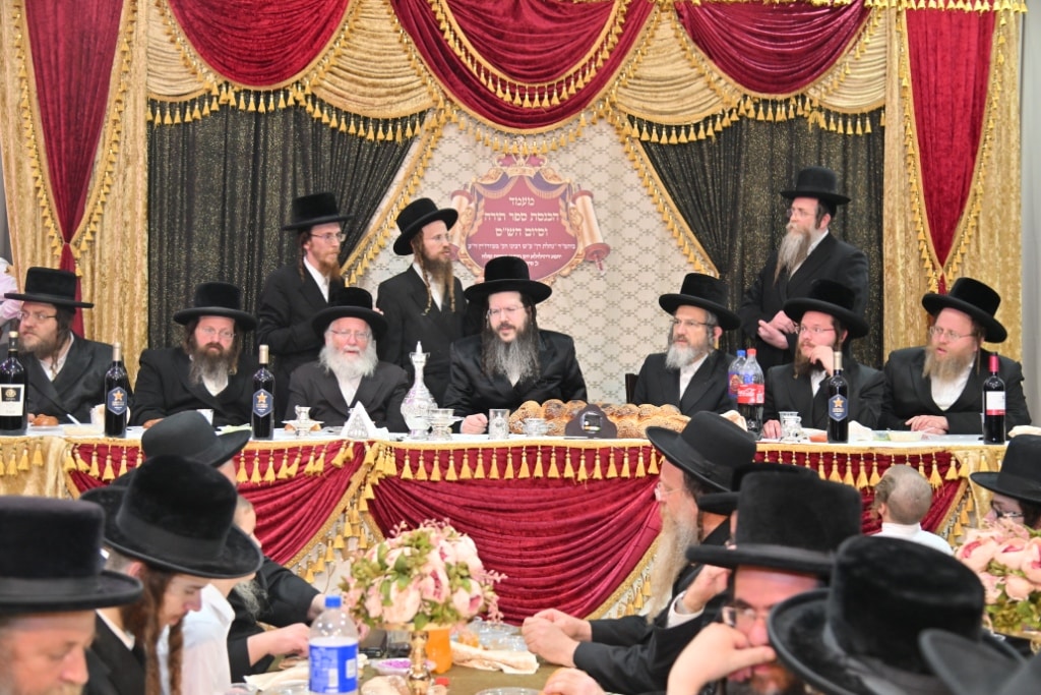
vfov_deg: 30.5
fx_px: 1272
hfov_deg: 44.5
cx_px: 520
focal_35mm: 44
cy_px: 348
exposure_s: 1/160
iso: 640
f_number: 4
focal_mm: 44
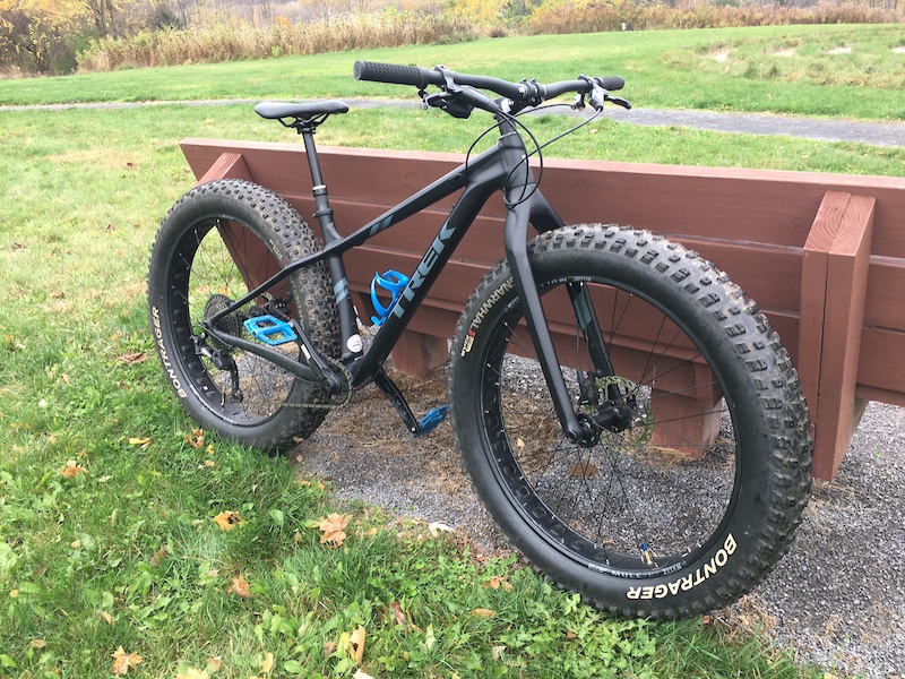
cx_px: 452
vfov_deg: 48.2
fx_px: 758
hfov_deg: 61.7
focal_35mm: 29
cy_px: 340
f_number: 2.2
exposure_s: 1/60
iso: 25
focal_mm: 4.15
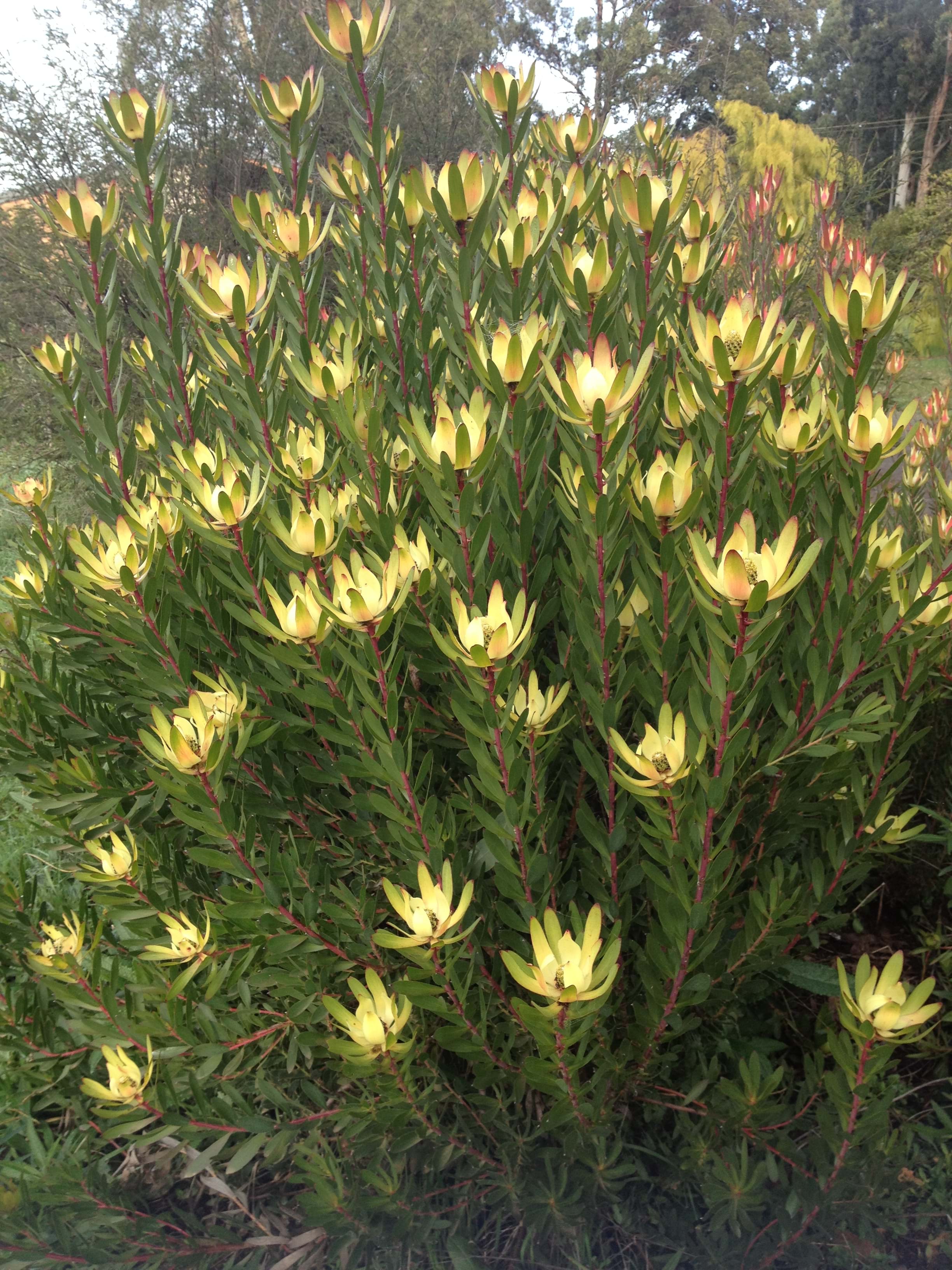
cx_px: 476
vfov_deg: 52.6
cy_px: 635
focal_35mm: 35
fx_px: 1283
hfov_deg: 40.7
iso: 50
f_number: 2.4
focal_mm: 4.28
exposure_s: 1/240
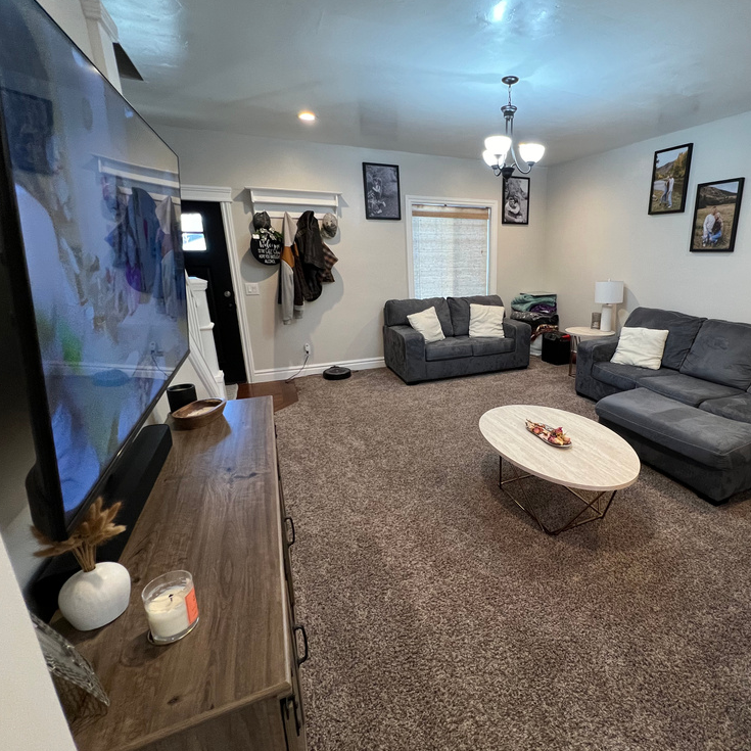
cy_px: 370
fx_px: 393
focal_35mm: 16
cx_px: 476
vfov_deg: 87.4
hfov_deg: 85.5
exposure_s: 1/60
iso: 250
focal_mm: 1.57
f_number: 1.8
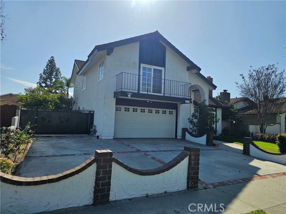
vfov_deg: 58.9
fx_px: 190
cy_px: 107
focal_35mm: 23
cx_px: 143
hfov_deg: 73.9
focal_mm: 6.3
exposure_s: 1/1099
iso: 10
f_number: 1.7
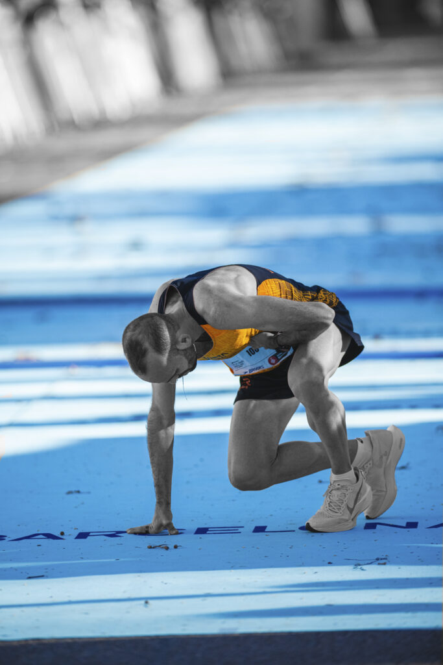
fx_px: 5535
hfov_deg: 4.6
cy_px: 332
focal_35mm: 300
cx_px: 222
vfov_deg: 6.9
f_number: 2.8
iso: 400
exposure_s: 1/2000
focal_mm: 300
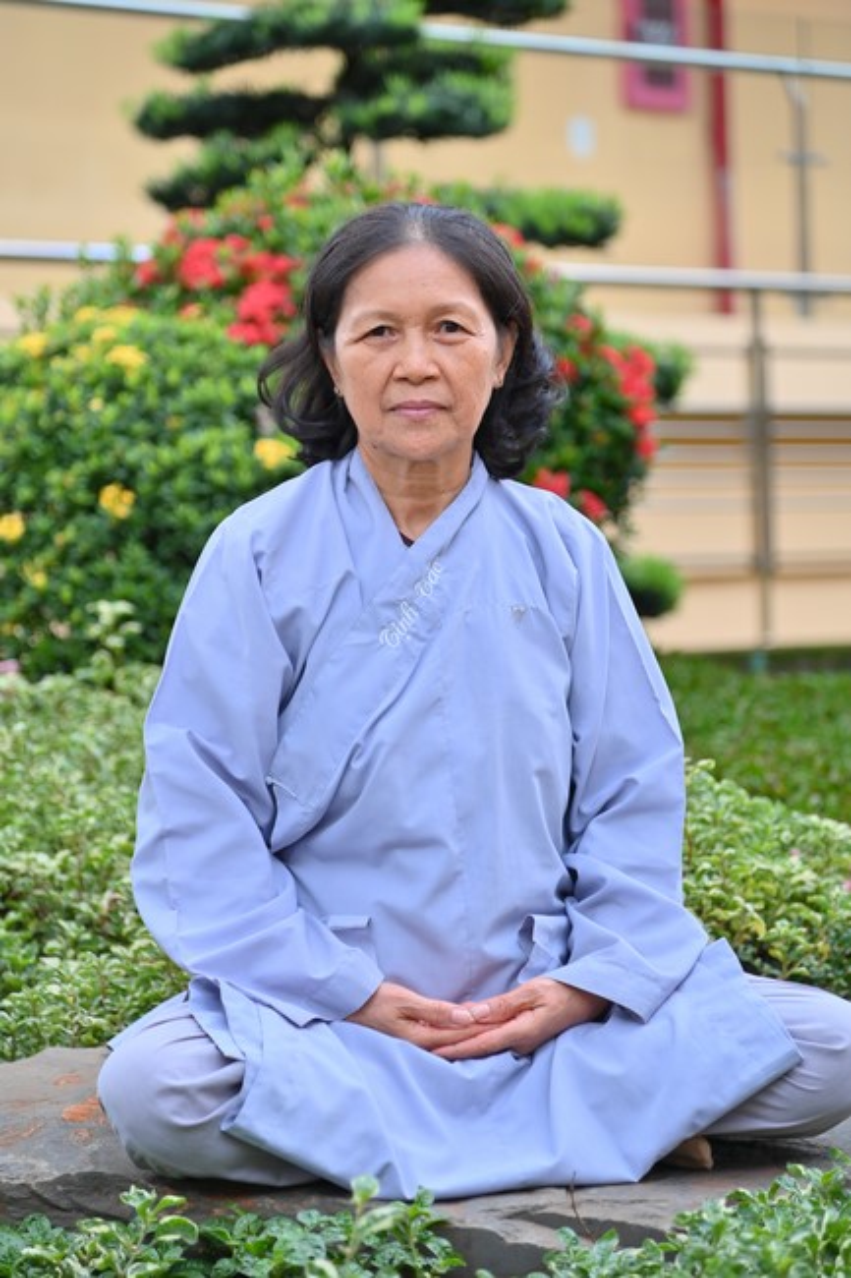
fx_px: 3902
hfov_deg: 12.4
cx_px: 426
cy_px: 639
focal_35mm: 110
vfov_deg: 18.6
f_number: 4
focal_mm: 110
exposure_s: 1/160
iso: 125
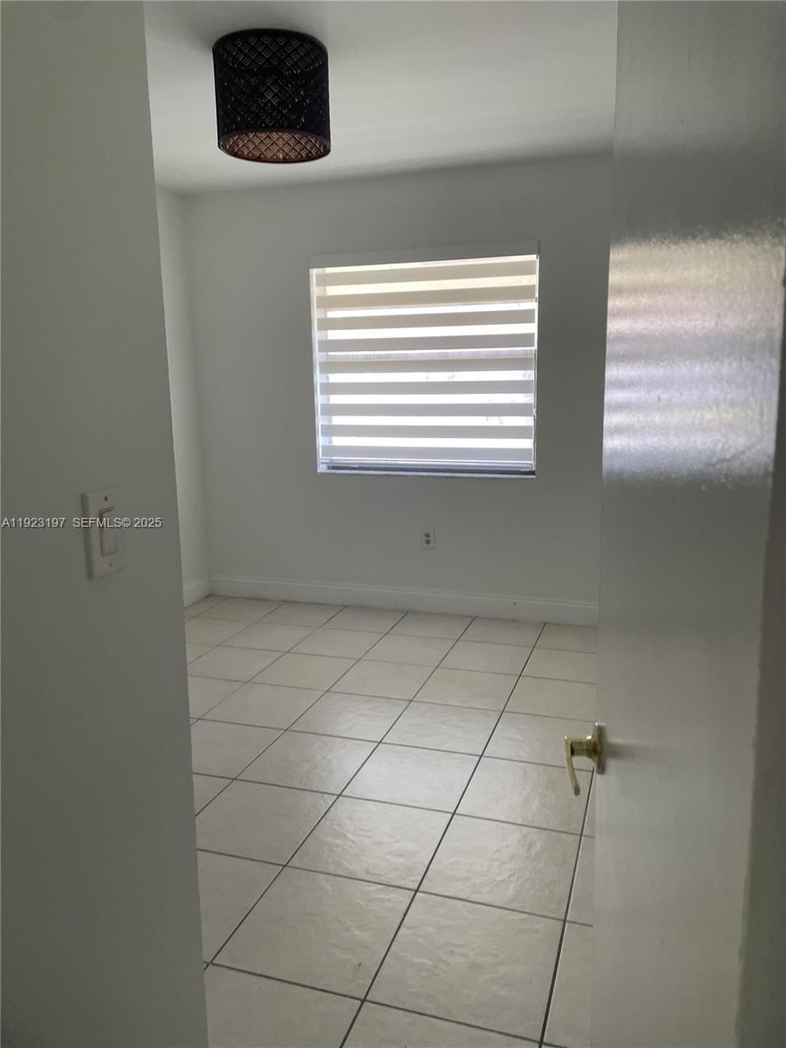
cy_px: 524
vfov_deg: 67.3
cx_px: 393
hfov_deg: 53.1
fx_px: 787
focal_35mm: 26
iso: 125
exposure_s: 1/121
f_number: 1.6
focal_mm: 4.2
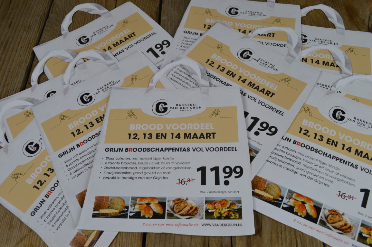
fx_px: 341
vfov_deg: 39.9
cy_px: 124
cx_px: 186
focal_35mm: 33
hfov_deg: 57.3
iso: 100
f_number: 7.1
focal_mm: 22
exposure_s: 1/15
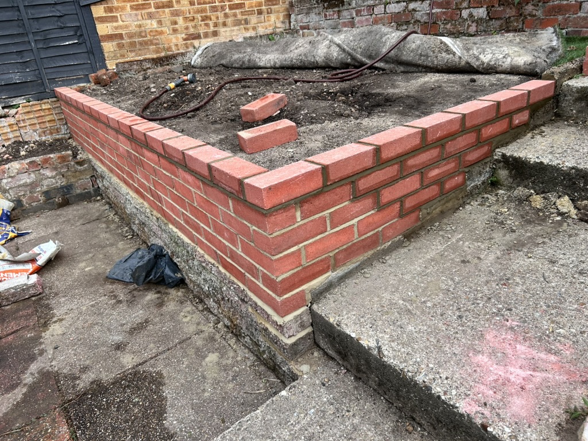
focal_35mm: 26
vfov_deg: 53.1
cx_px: 294
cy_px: 220
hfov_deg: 67.3
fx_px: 442
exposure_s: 1/544
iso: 50
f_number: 1.5
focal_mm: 5.7
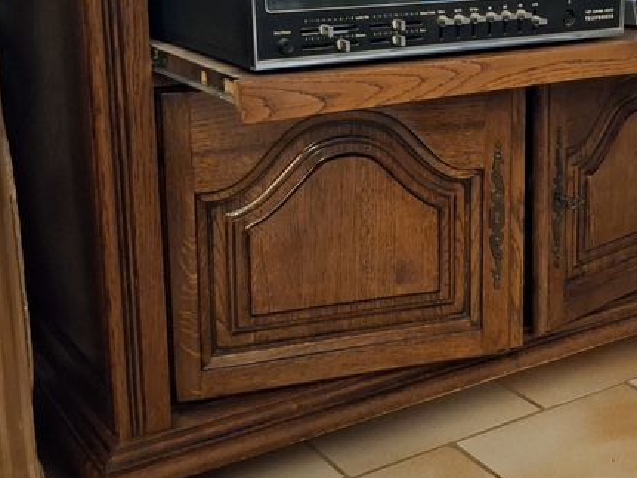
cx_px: 486
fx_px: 1067
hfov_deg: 32.5
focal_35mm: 58
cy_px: 93
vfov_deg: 24.8
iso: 1000
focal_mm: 4.69
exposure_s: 1/20
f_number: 1.8
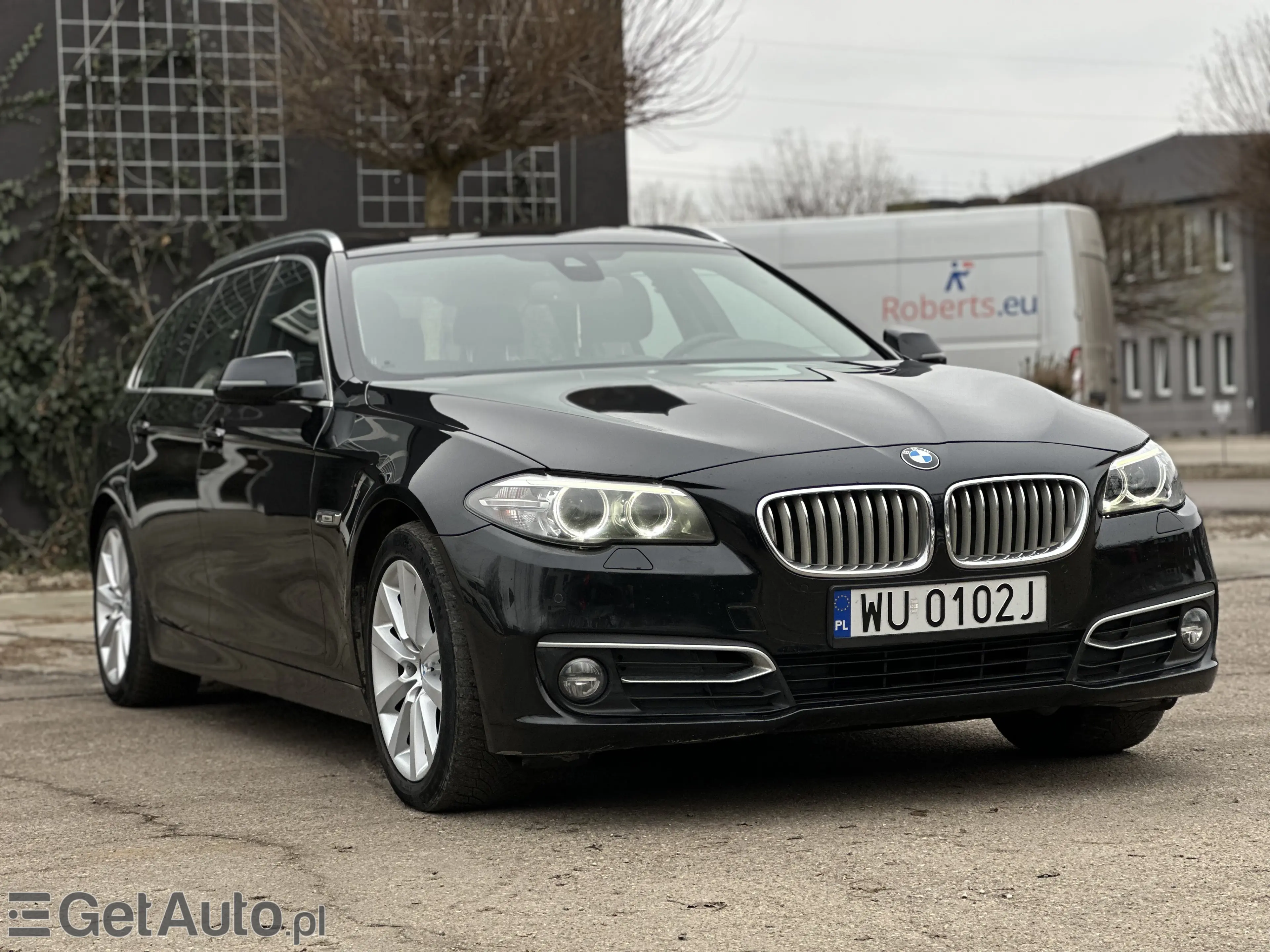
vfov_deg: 19.1
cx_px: 635
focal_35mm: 77
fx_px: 2825
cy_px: 476
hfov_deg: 25.3
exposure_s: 1/84
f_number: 2.8
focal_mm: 9
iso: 40
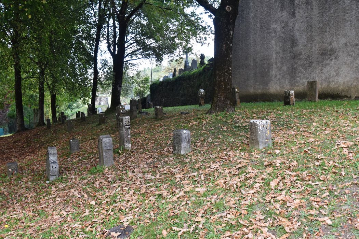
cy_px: 120
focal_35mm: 36
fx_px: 359
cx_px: 180
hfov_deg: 53.1
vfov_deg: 36.9
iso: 400
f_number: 5
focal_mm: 24
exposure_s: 1/100
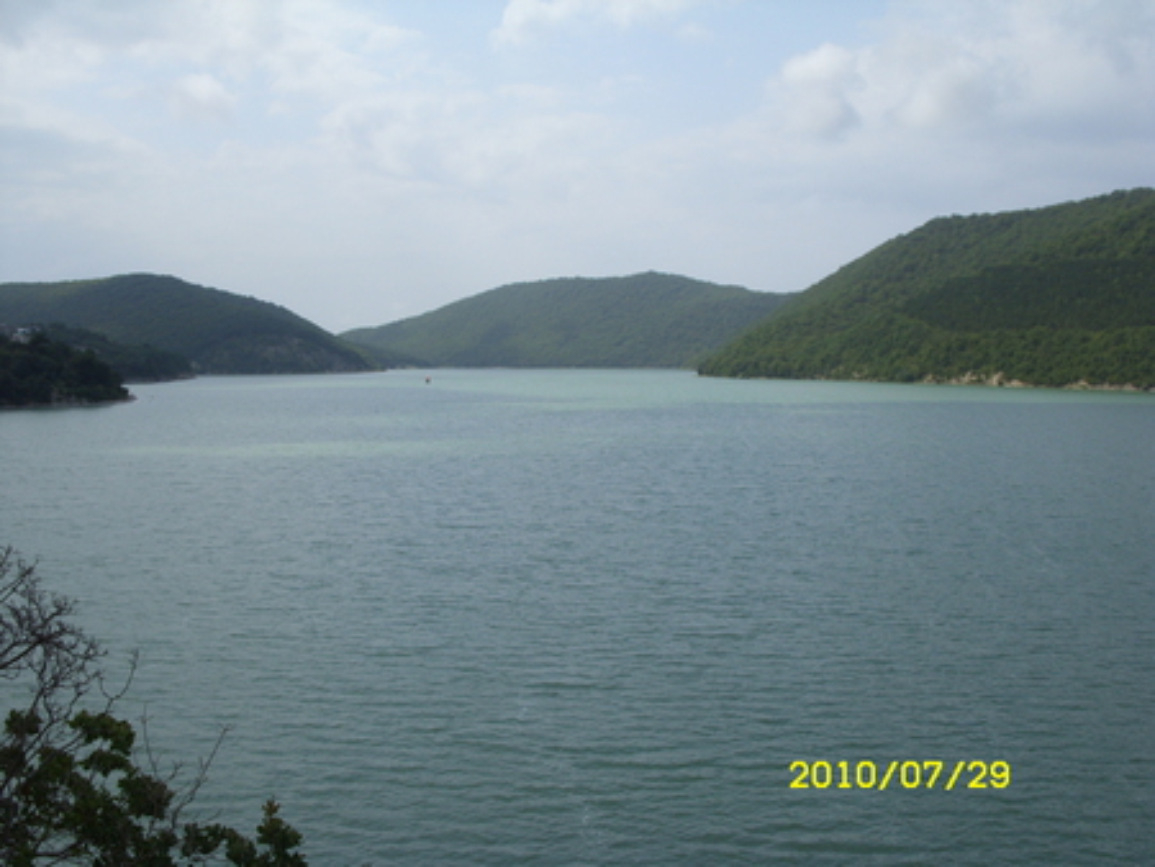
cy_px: 434
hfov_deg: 49.0
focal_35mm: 38
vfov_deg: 37.8
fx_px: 1269
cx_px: 578
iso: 50
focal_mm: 6.3
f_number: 4.9
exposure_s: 1/738
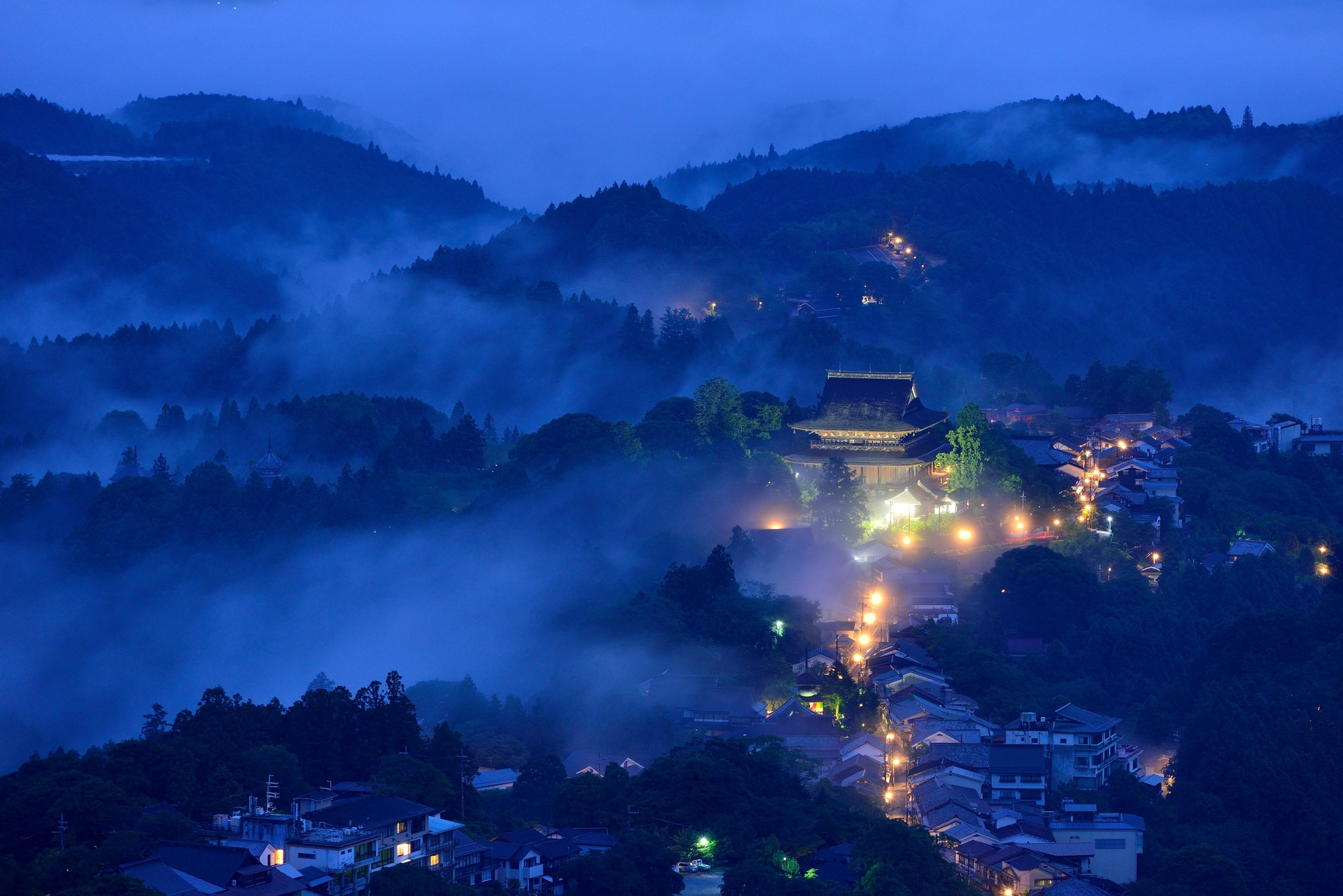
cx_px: 672
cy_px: 448
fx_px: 7462
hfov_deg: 10.3
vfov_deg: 6.9
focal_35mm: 200
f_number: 5.6
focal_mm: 200
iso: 400
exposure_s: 5
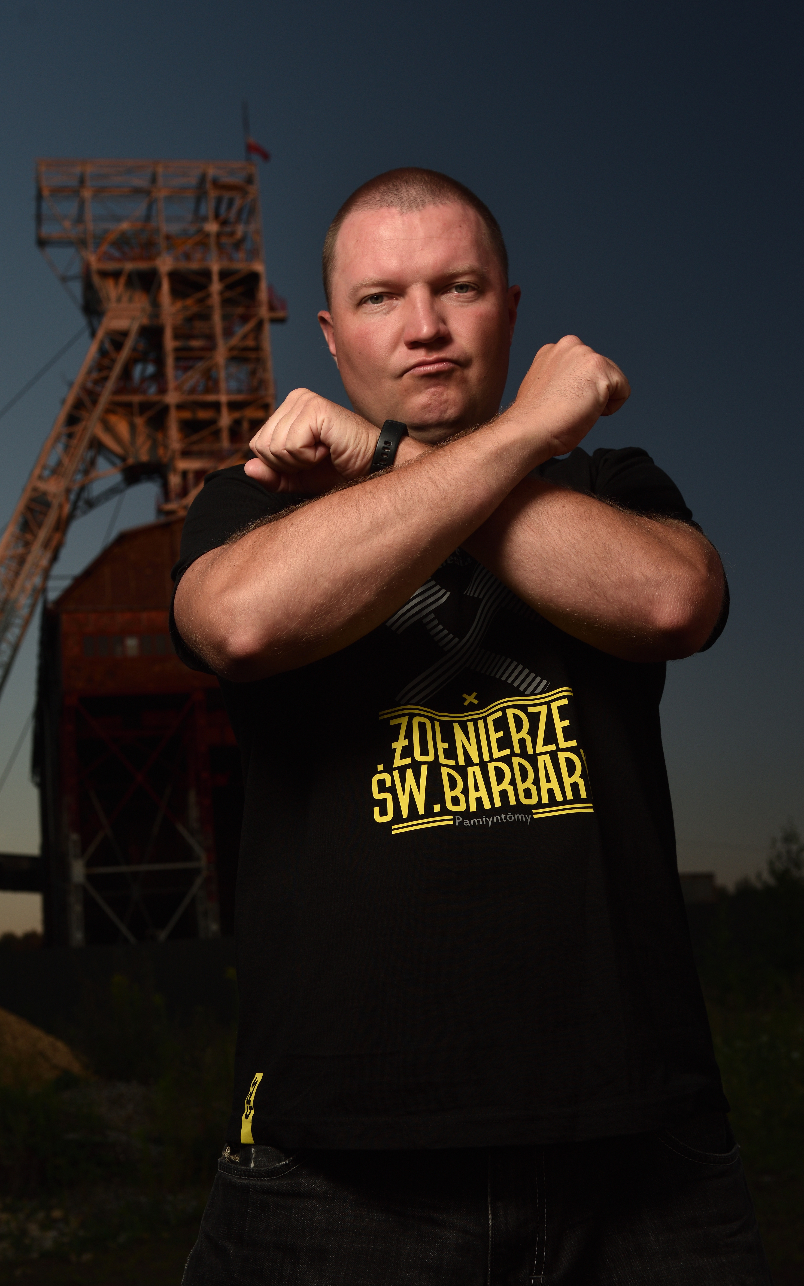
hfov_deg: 35.3
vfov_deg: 54.0
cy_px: 638
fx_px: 1262
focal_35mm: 36
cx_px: 374
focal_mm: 35
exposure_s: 1/100
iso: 100
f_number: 5.6
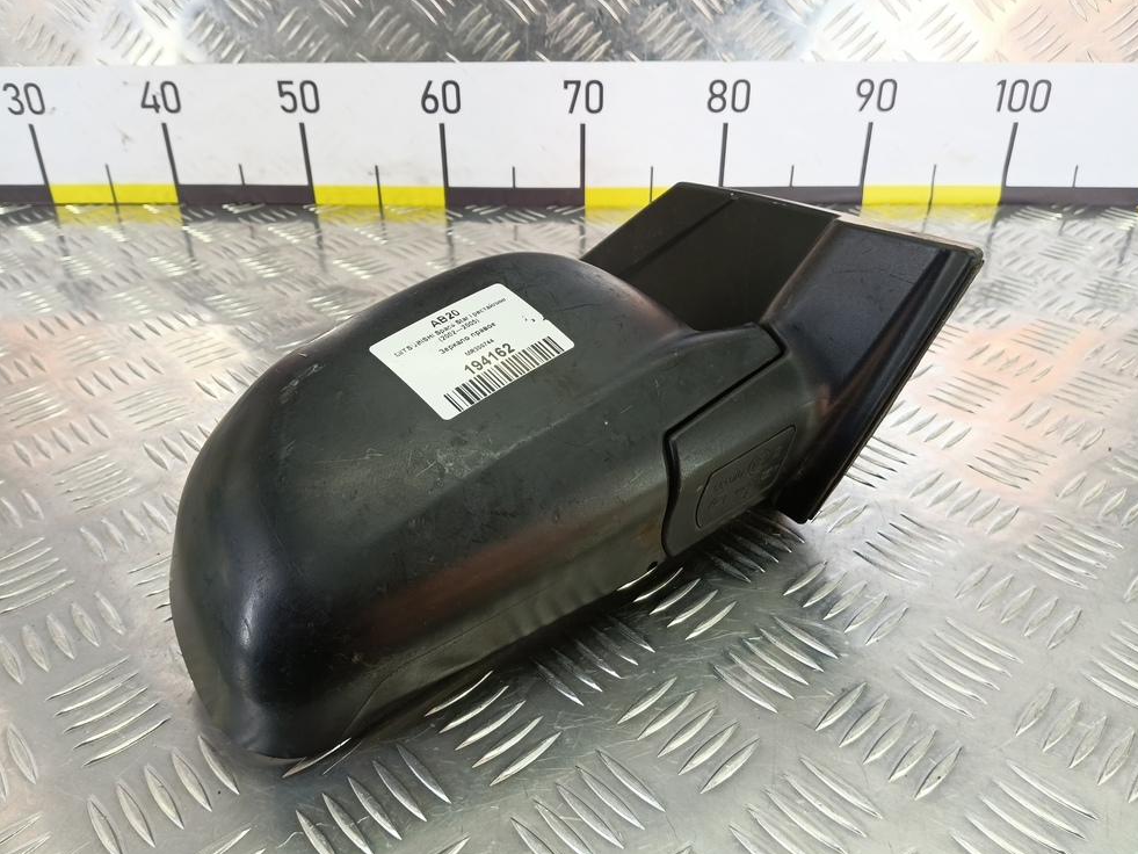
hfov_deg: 71.6
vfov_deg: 56.8
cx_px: 556
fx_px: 789
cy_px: 422
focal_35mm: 24
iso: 98
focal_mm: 4.11
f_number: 1.6
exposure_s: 1/50
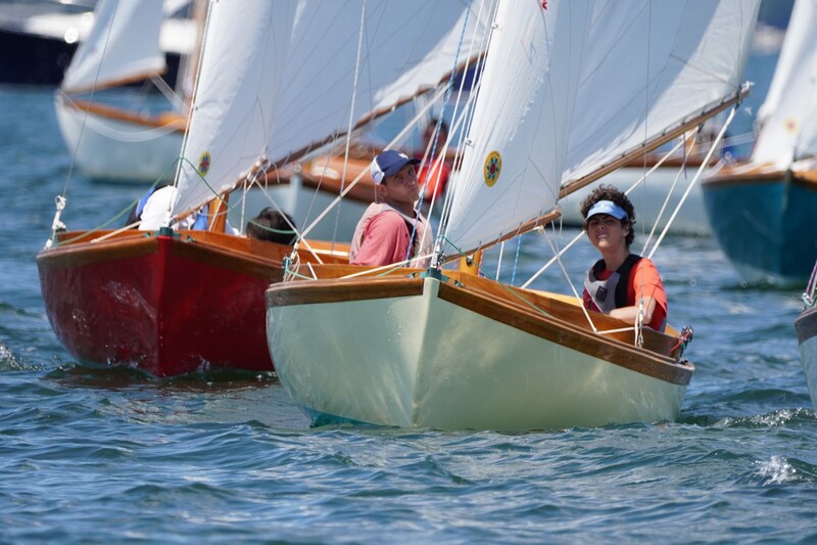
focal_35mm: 726
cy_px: 272
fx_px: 16472
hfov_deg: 2.8
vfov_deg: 1.9
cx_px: 408
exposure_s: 1/1600
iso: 400
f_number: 6.3
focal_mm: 484
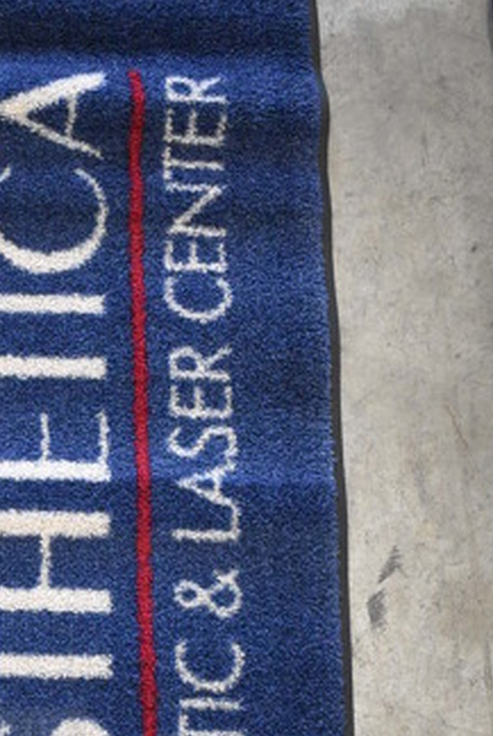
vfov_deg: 25.9
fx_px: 1556
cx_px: -166
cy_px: 637
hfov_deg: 16.9
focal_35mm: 76
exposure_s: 1/125
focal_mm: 18
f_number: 3.5
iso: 2500
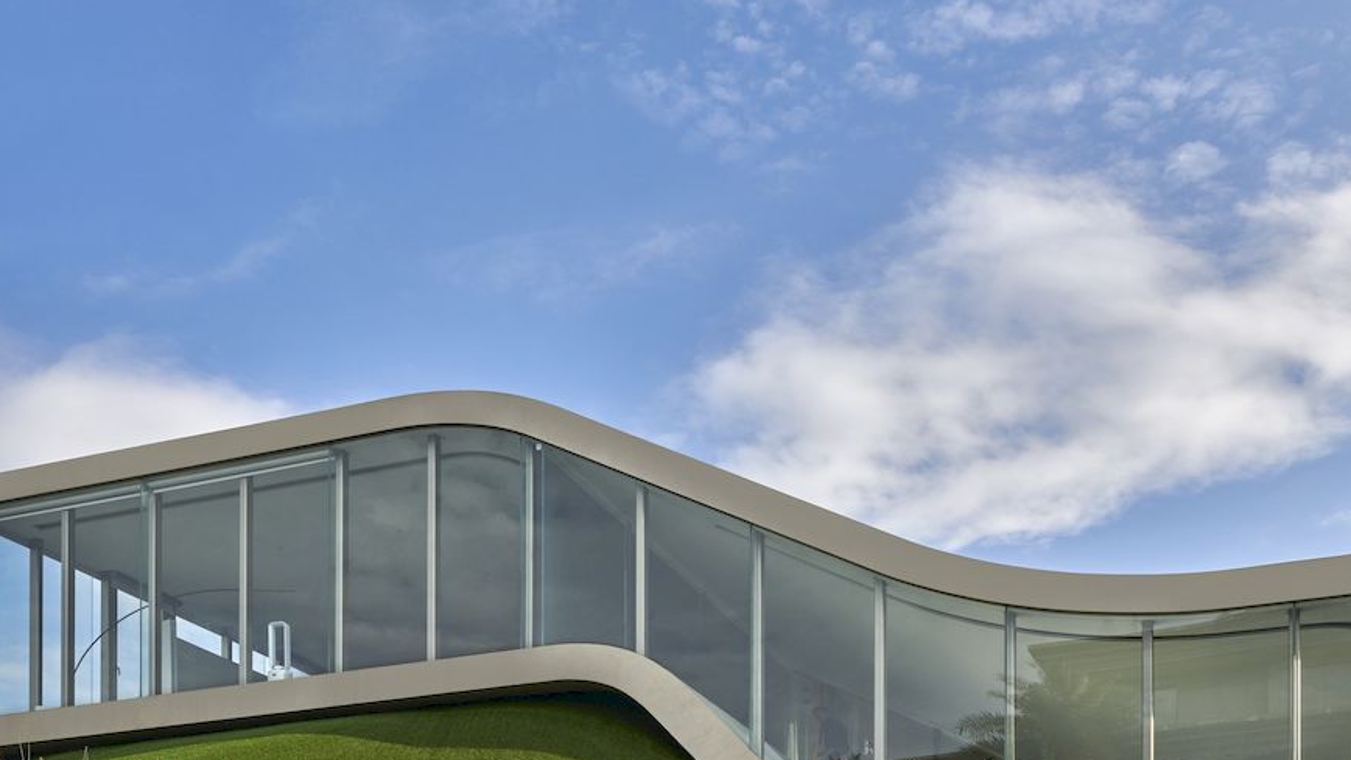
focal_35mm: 42
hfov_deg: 48.3
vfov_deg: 28.3
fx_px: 1504
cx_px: 707
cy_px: 466
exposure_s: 1/500
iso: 100
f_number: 8
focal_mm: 34
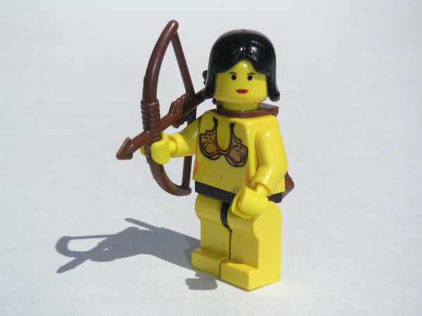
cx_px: 211
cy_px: 158
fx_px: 1353
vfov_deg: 13.3
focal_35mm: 111
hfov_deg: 17.7
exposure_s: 1/1000
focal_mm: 17.1
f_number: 8
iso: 160
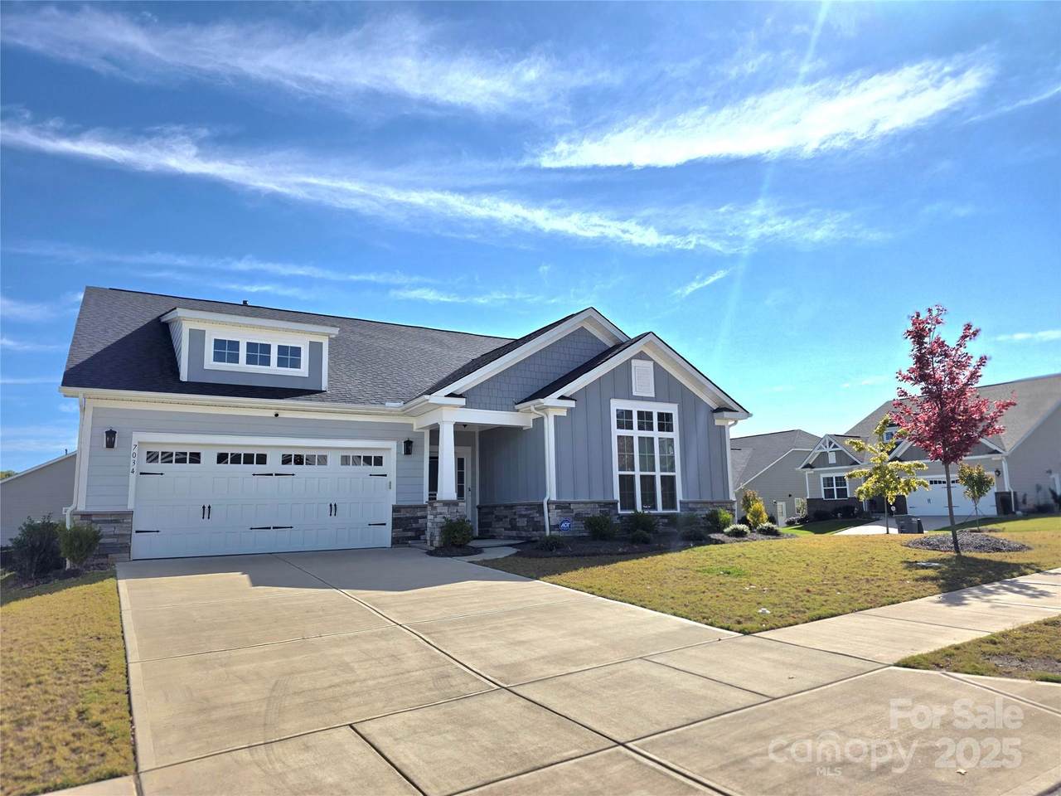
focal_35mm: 23
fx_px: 705
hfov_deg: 73.9
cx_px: 530
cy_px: 398
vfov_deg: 58.9
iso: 64
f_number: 1.7
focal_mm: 6.3
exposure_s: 1/10000
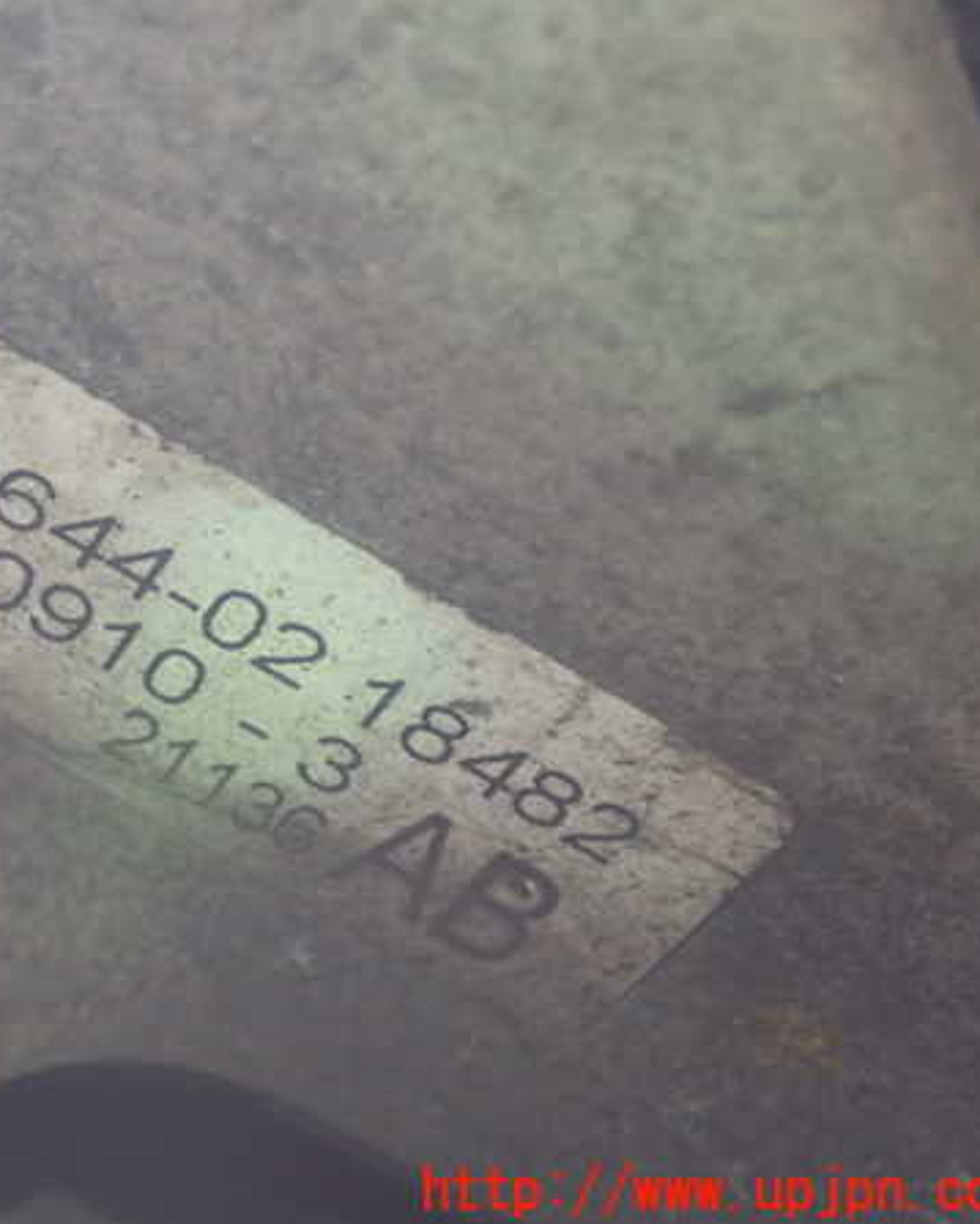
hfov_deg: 16.4
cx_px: 219
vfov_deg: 20.6
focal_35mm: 93
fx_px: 3369
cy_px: 611
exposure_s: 1/60
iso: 500
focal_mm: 12.73
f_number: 3.9
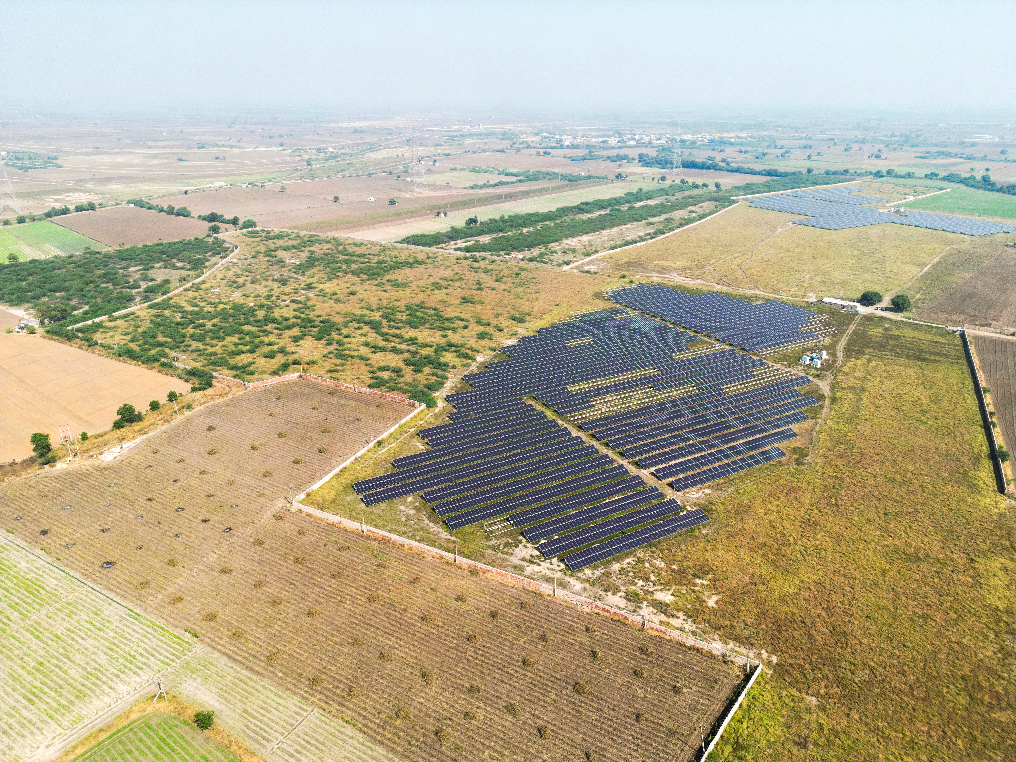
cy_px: 381
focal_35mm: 24
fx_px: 704
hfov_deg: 71.6
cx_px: 508
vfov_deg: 56.8
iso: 100
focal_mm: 6.72
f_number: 1.7
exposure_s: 1/2000
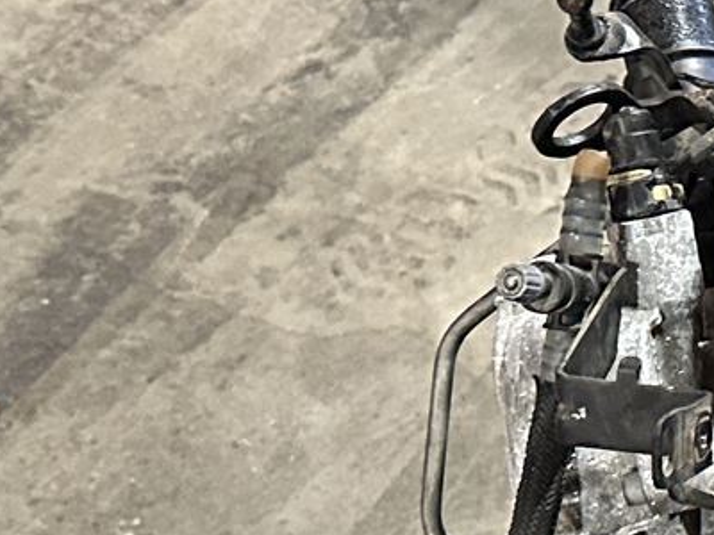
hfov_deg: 14.3
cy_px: 239
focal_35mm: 123
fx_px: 2537
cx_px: 1248
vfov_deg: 12.0
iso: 640
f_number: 1.78
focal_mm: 6.86
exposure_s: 1/33
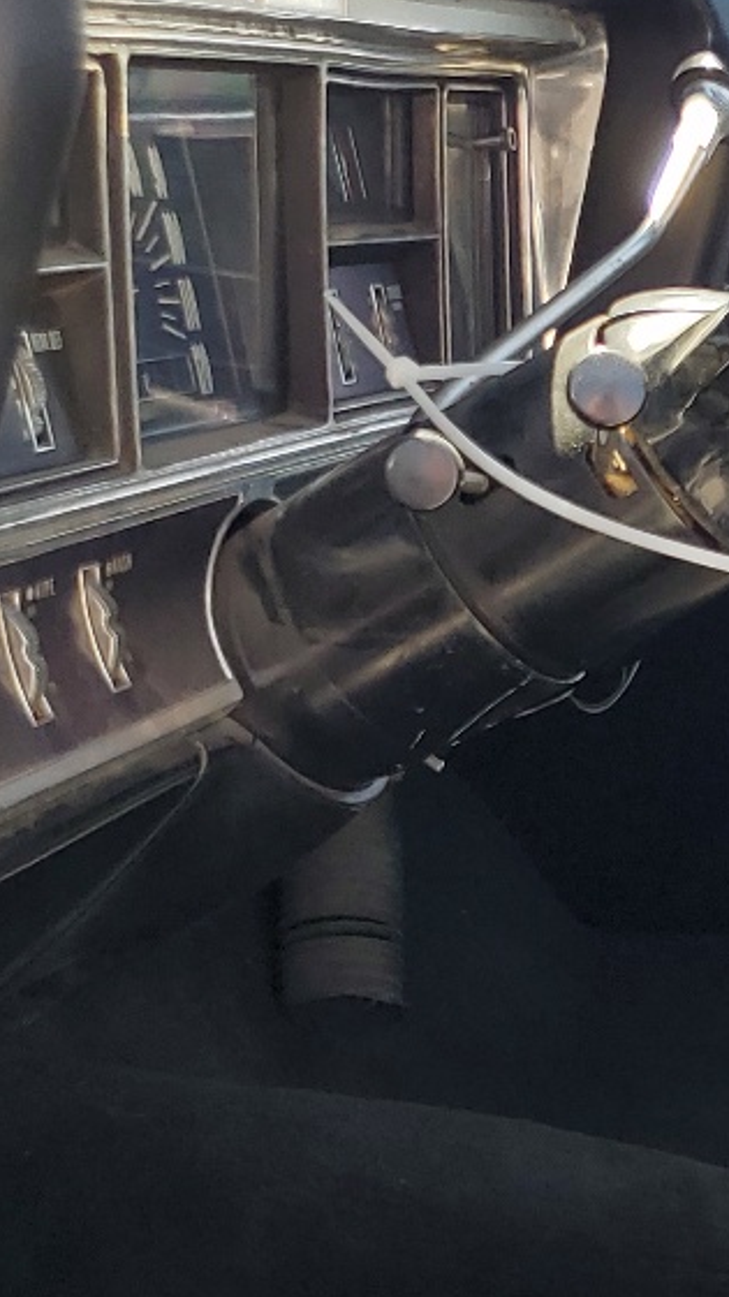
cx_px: 1569
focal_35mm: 81
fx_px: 2784
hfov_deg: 12.6
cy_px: 1058
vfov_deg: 25.7
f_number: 1.5
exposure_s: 1/370
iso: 50
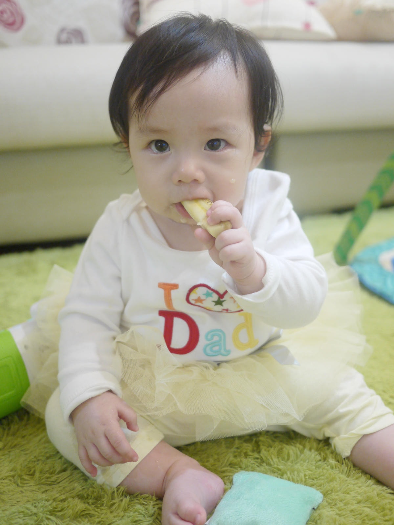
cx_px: 197
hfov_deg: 36.0
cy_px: 262
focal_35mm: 40
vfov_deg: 46.8
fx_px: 607
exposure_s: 1/60
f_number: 1.7
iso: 500
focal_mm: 20
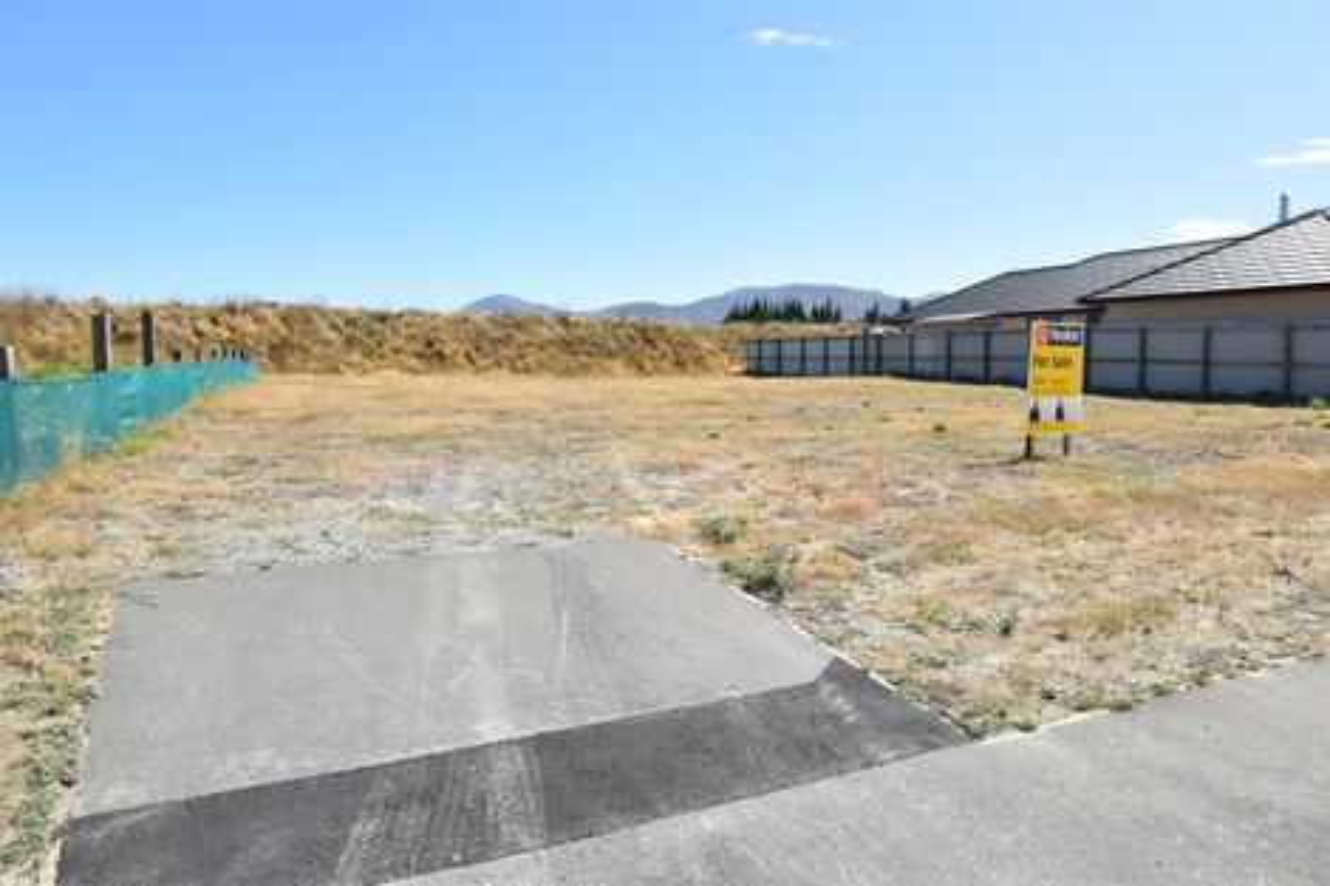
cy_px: 443
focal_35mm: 24
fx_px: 886
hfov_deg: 73.8
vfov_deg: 53.1
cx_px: 665
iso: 200
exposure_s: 1/400
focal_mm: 16
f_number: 10
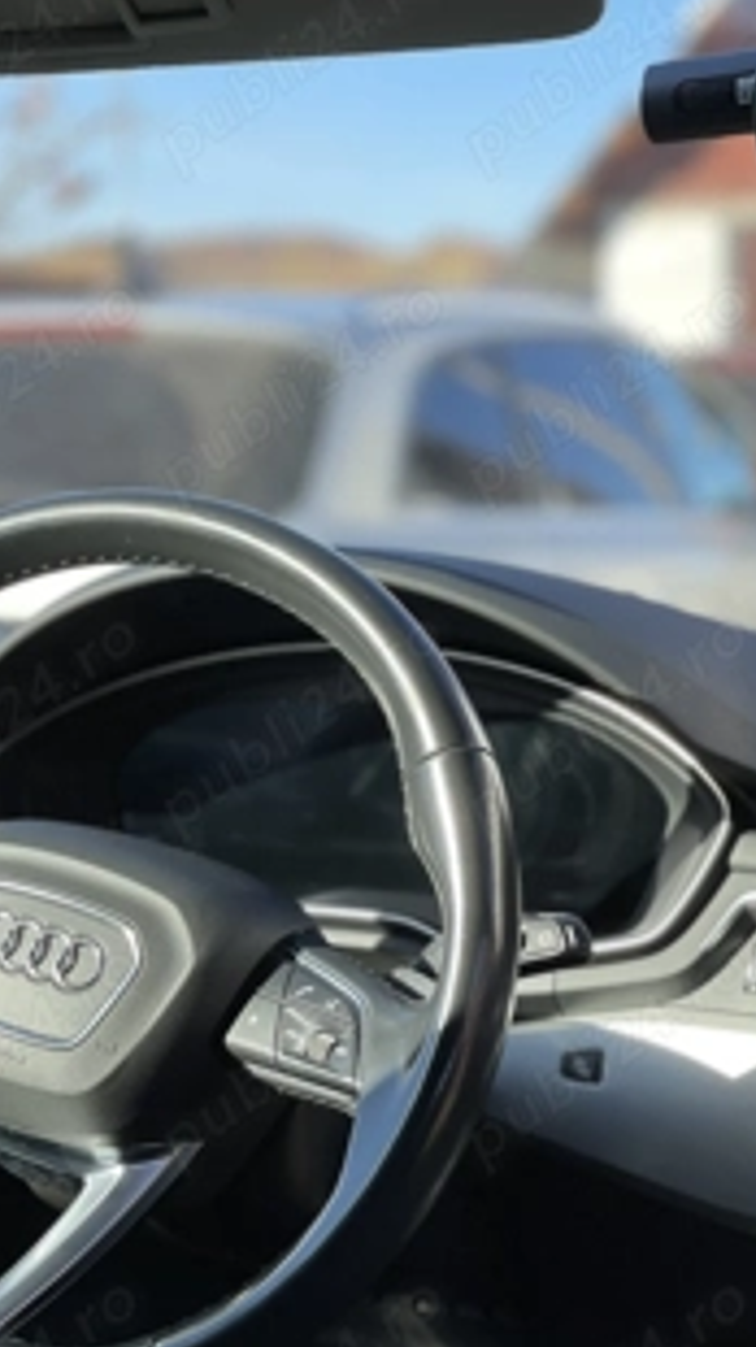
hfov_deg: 13.4
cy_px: 795
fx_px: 3213
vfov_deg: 23.6
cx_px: 148
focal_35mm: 90
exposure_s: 1/192
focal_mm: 7.5
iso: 25
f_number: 2.2
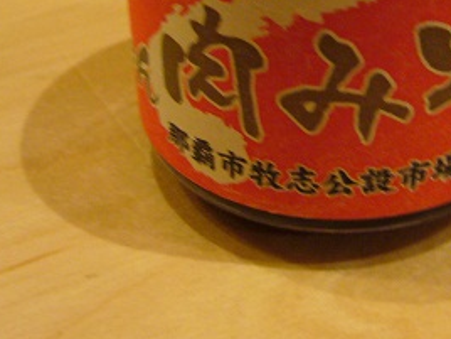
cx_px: 338
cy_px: -5
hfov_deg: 26.3
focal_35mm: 73
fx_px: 951
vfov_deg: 19.5
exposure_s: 1/8
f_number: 2.8
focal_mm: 5.8
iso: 200
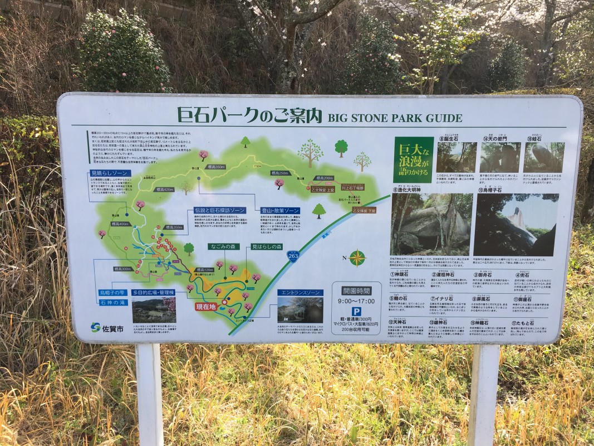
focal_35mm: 29
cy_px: 223
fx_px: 498
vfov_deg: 48.2
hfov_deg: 61.7
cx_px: 297
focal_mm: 4.15
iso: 25
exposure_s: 1/366
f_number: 2.2
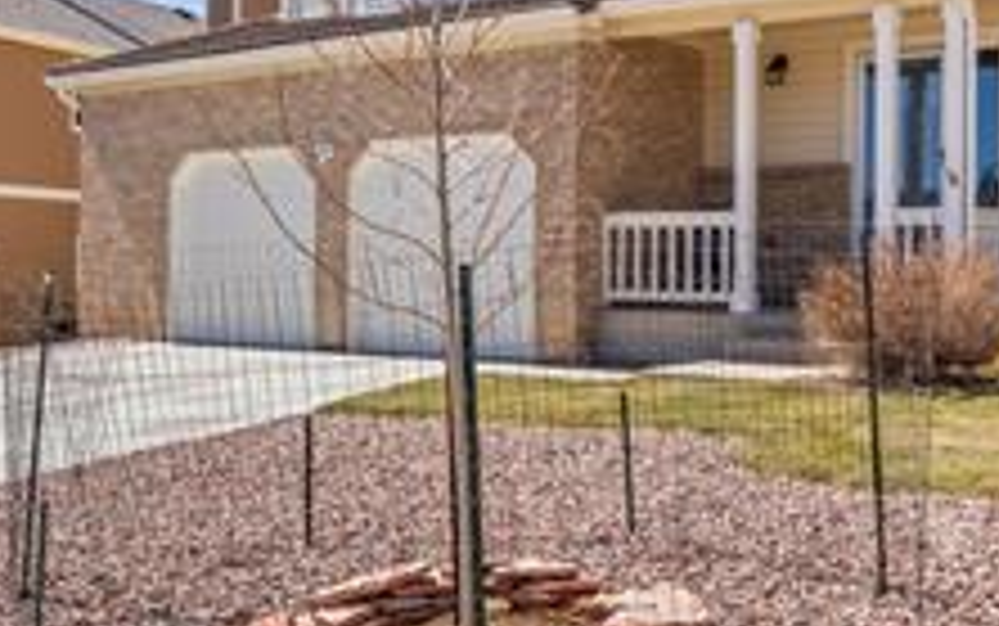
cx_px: 549
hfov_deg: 40.2
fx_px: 1362
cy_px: 257
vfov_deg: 25.8
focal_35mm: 50
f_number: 10
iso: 100
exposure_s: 1/160
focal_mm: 17
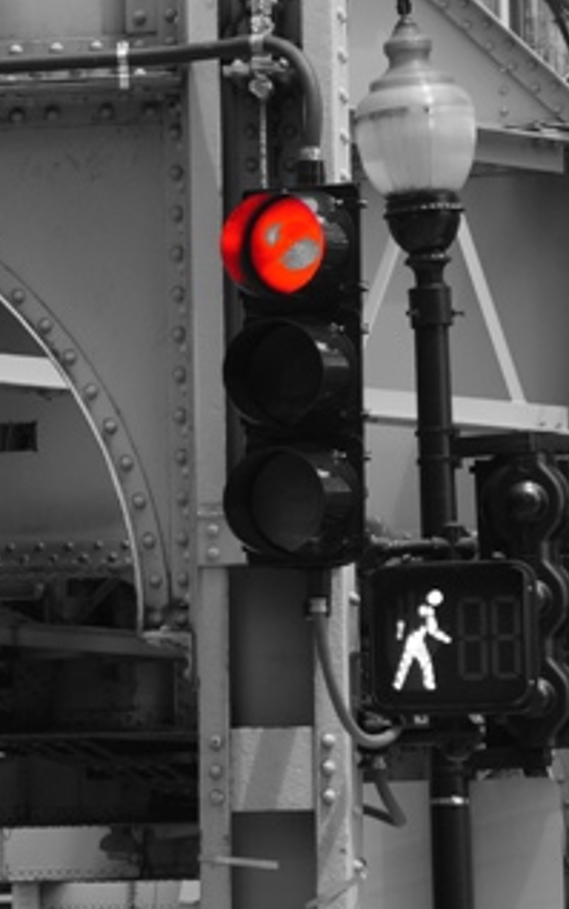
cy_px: 490
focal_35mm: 236
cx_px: -54
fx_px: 5844
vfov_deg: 8.9
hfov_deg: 5.6
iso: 100
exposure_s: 1/160
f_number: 6.3
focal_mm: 45
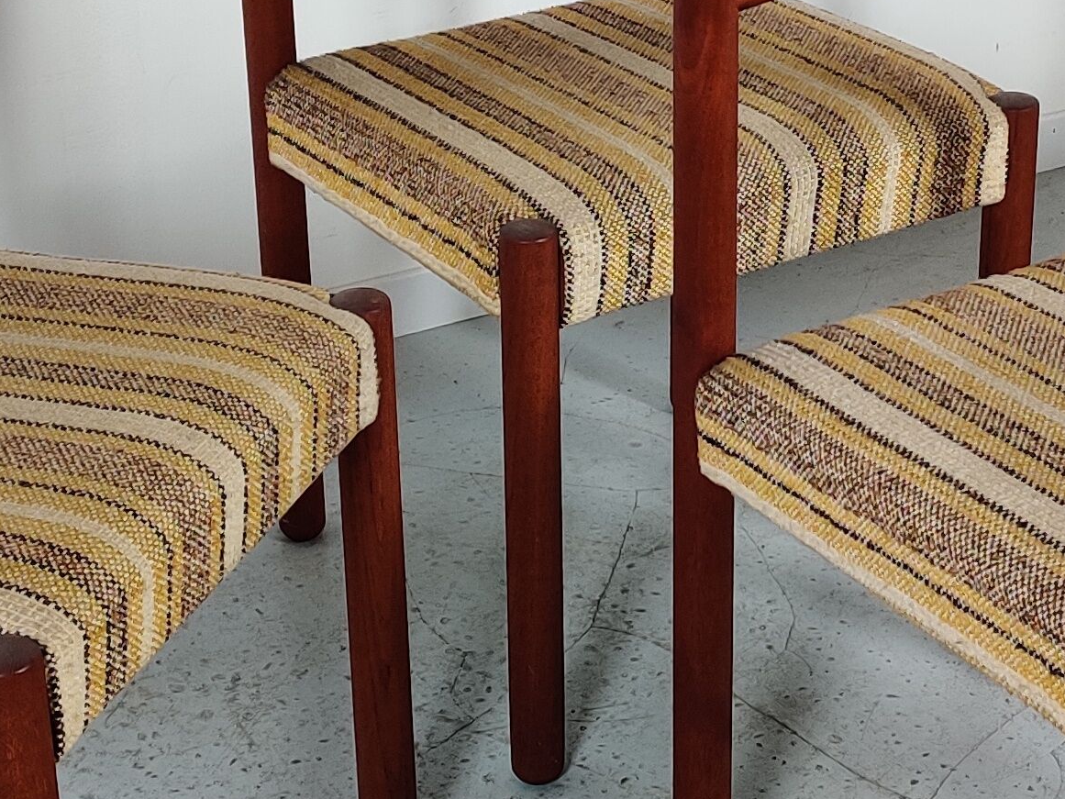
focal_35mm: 93
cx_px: 730
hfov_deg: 21.0
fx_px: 2862
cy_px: 292
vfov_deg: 15.9
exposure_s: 1/100
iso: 200
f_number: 1.65
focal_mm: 4.75
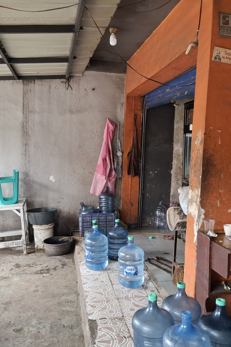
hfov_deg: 41.1
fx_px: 308
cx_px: 118
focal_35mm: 32
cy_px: 173
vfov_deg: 58.7
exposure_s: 1/100
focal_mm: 5.54
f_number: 1.8
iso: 100
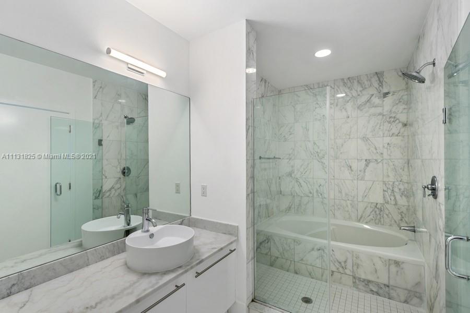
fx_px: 196
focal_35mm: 15
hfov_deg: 100.4
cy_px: 156
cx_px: 235
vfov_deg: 77.3
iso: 200
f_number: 5.6
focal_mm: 10
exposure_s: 1/10
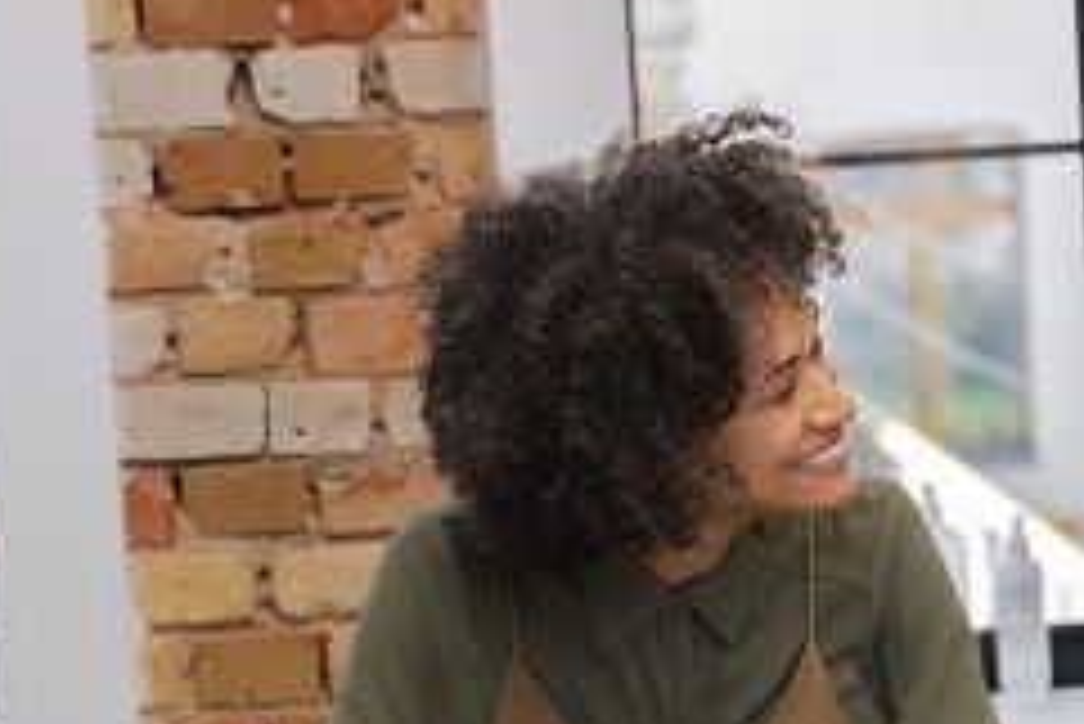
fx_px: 5845
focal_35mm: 194
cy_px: 589
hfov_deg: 10.4
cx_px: 1241
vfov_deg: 7.1
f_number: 2.8
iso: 250
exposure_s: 1/200
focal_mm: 52
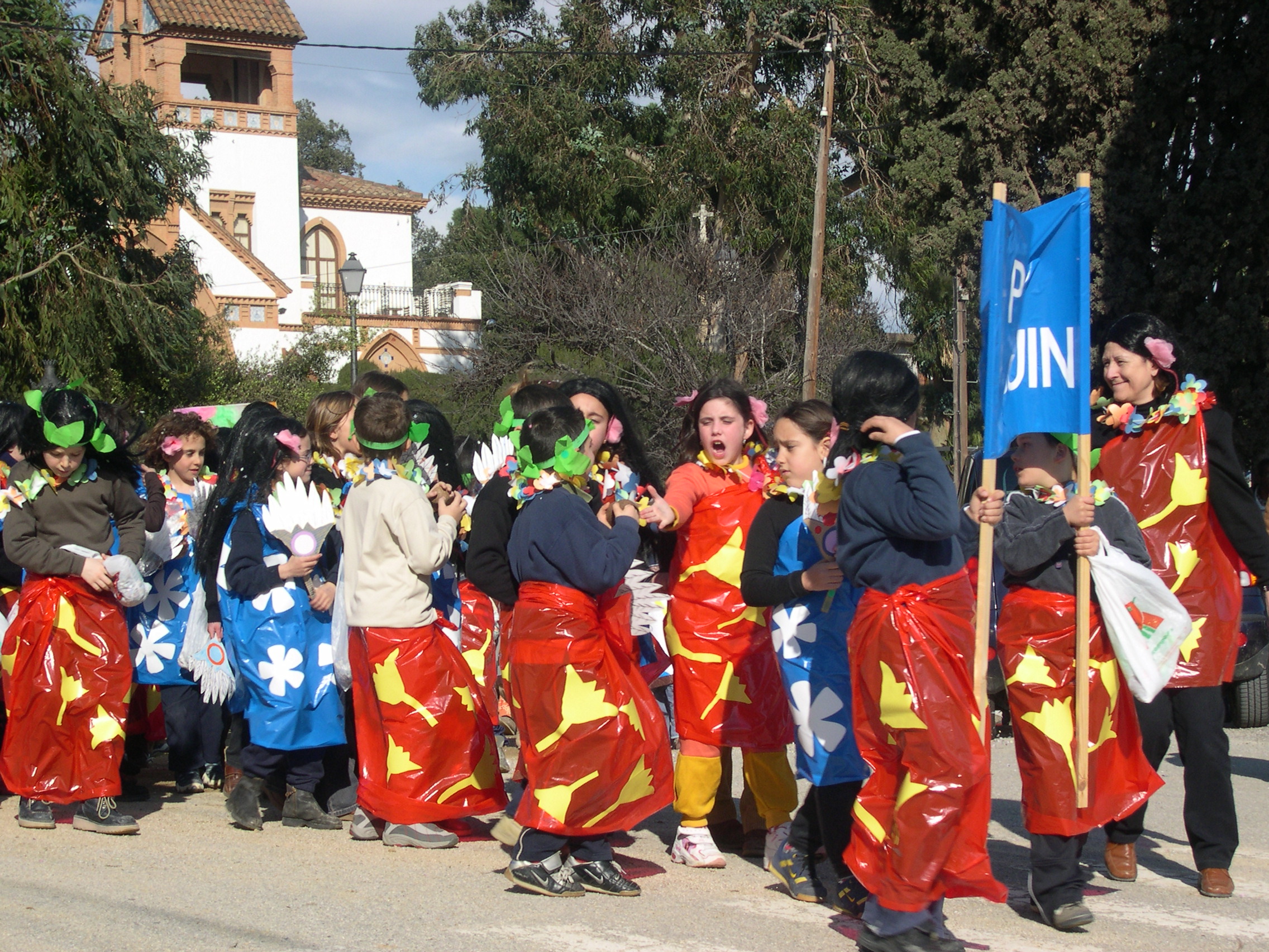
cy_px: 476
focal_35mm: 82
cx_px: 634
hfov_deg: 23.8
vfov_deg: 18.0
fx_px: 3006
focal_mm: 17.4
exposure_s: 1/107
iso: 100
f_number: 11.2
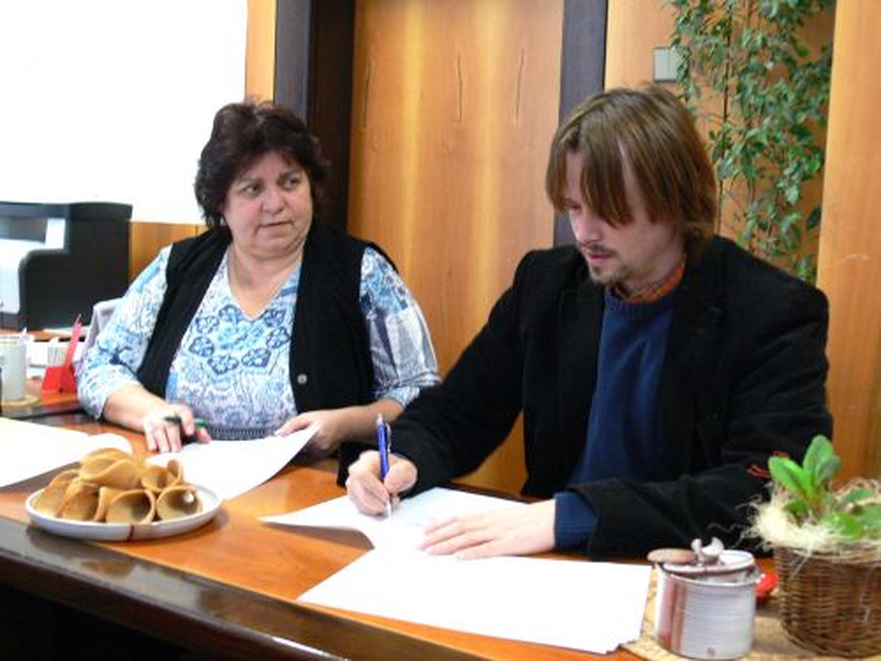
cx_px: 440
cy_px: 330
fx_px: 1043
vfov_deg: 35.1
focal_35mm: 41
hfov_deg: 45.8
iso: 200
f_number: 2.8
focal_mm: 8.7
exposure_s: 1/10
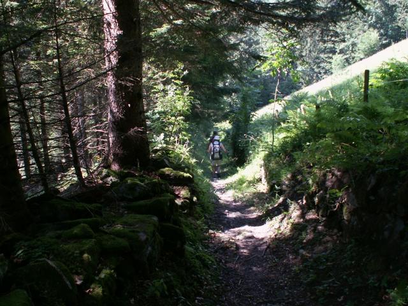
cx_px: 204
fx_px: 413
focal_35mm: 35
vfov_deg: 40.7
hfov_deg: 52.6
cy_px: 153
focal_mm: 5.86
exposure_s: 1/30
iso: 50
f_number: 3.5
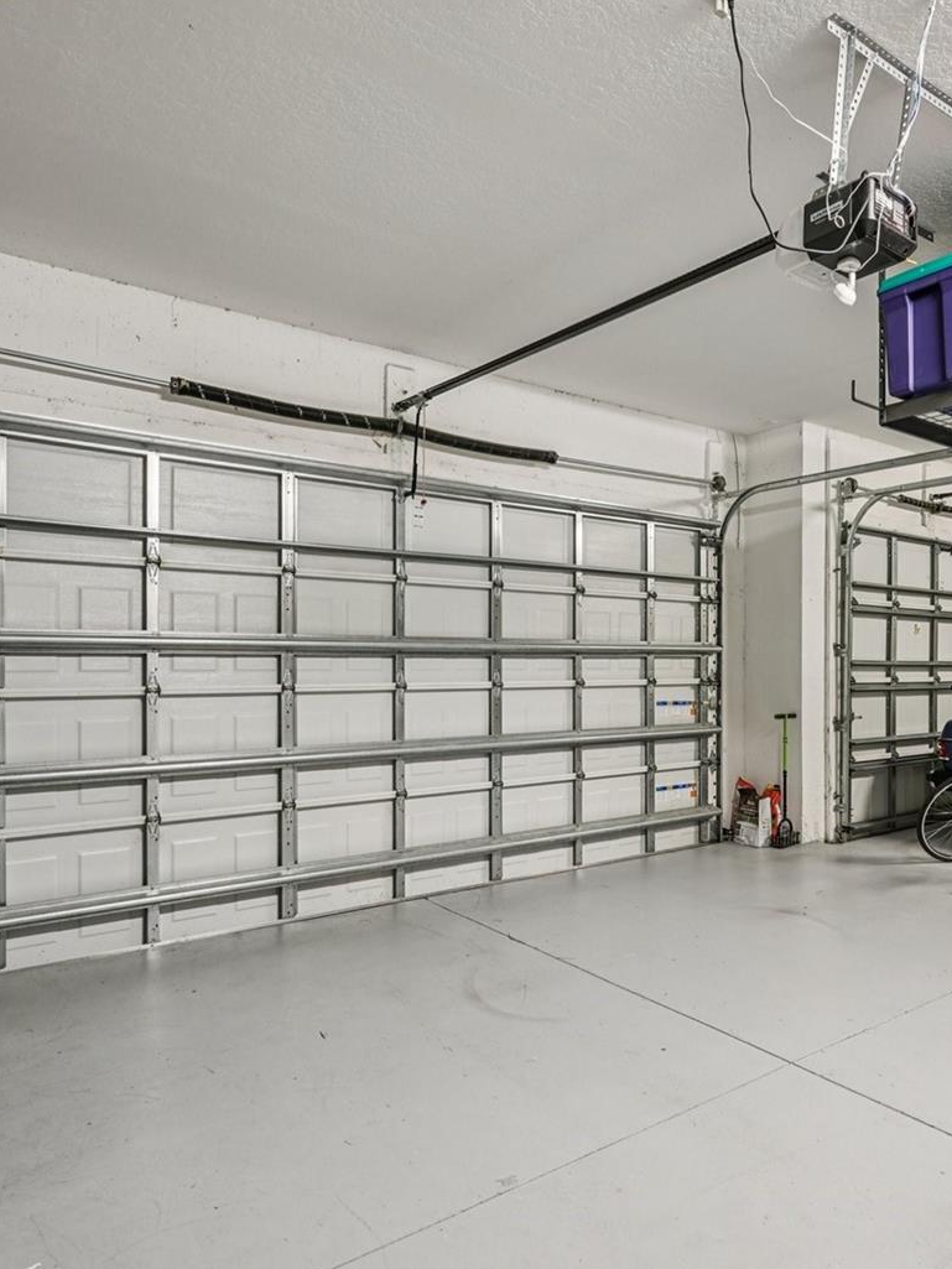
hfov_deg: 54.3
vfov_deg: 71.6
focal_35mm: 24
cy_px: 639
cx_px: 708
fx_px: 880
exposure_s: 1/1.67
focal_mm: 16
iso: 400
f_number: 8
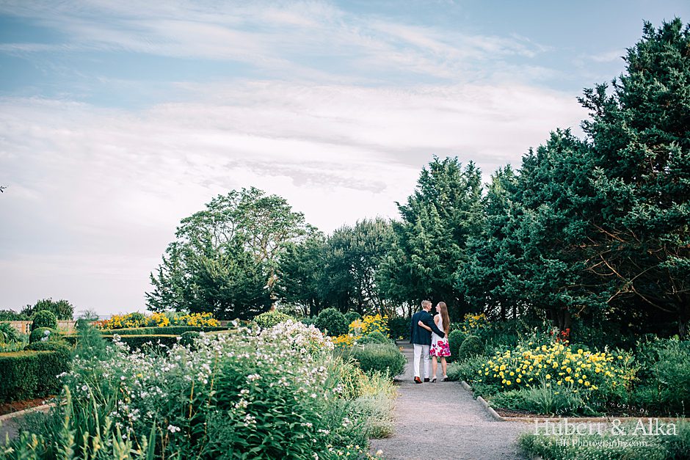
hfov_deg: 54.4
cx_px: 345
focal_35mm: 35
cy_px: 230
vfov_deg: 37.9
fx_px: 671
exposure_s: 1/2000
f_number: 1.8
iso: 500
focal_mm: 35
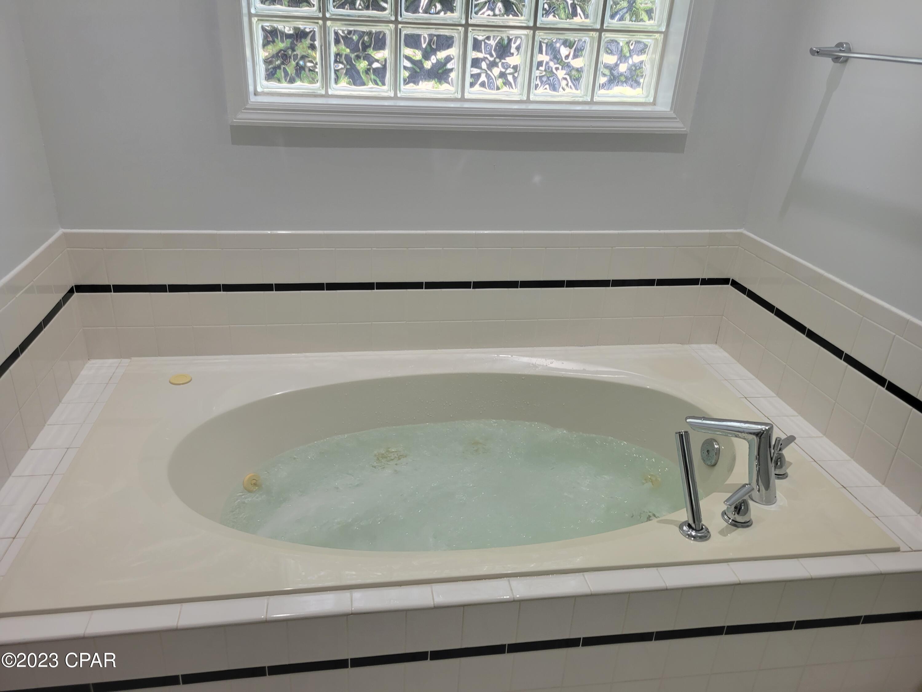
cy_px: 346
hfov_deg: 67.3
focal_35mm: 26
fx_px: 693
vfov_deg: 53.1
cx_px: 461
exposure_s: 1/120
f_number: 1.8
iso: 80
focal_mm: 5.4
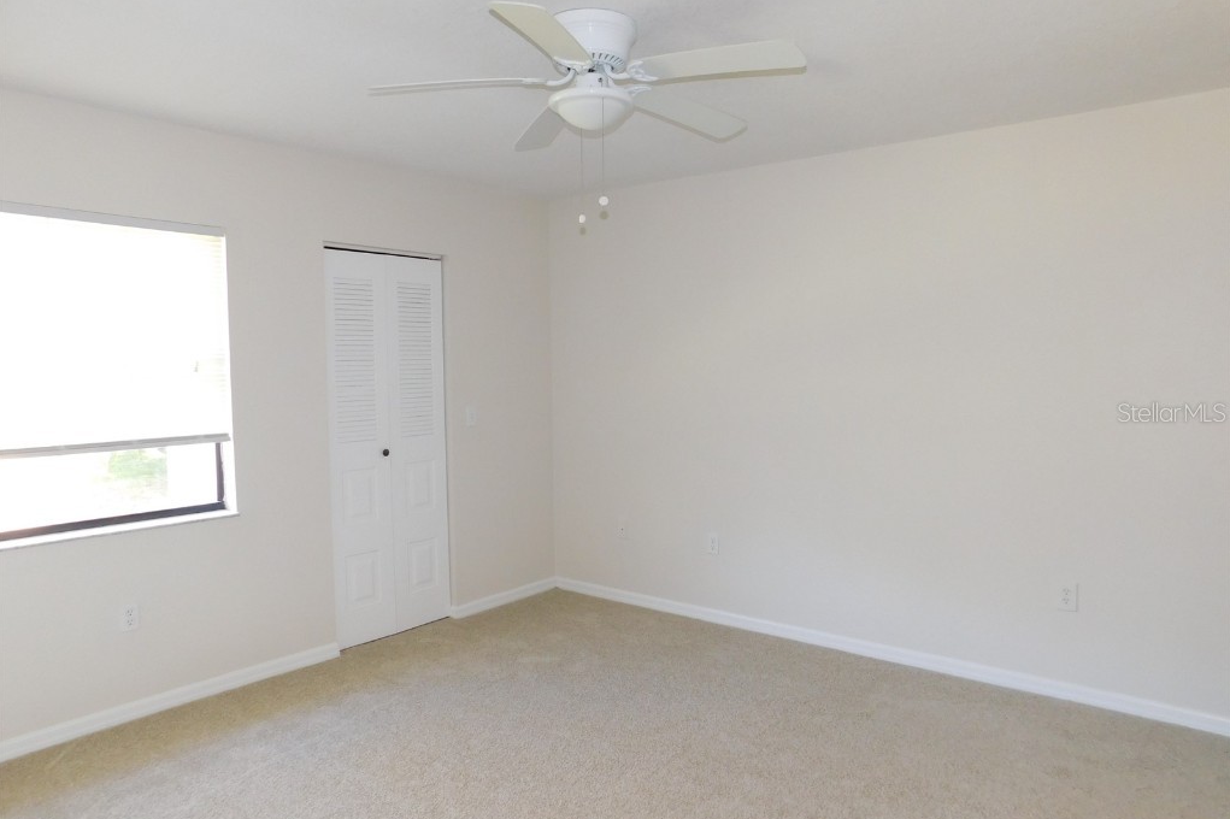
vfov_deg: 53.1
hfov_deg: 73.8
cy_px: 412
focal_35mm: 24
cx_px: 614
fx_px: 820
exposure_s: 1/30
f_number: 3
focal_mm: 4
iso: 200
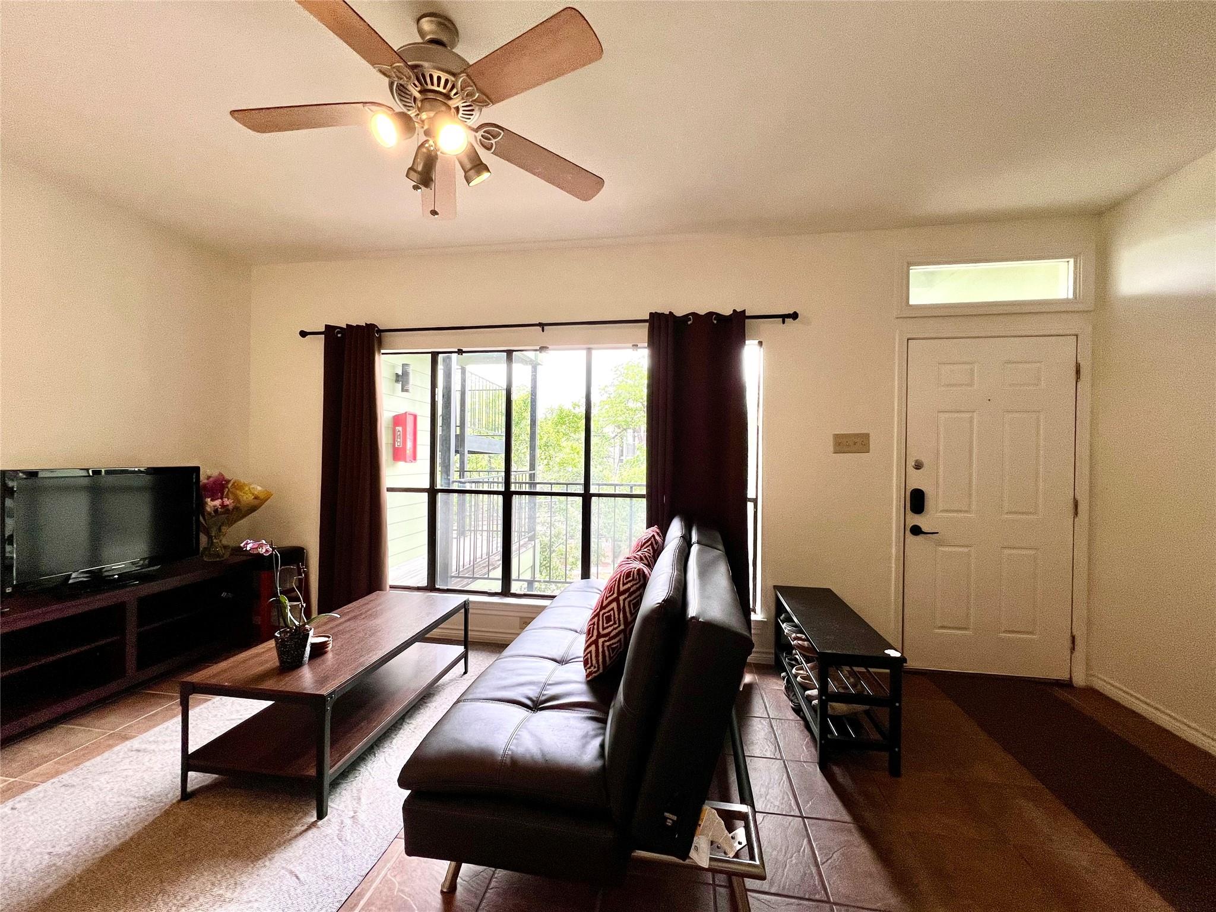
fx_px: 457
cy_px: 456
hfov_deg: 106.2
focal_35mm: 13
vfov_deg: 89.9
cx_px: 608
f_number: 1.8
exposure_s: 1/120
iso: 80
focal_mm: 1.57
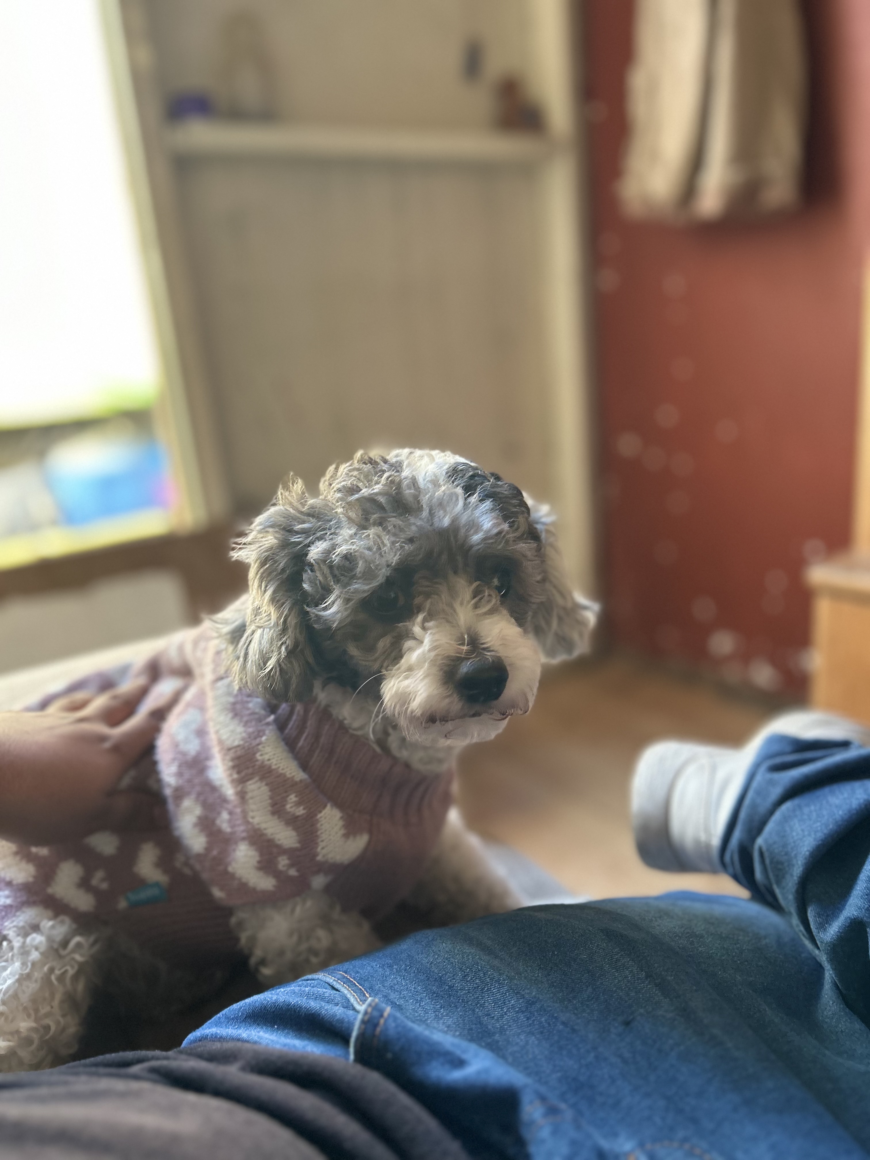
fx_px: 871
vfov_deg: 67.3
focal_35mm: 26
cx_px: 435
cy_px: 580
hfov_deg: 53.1
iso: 320
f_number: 1.5
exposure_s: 1/60
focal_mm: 5.7
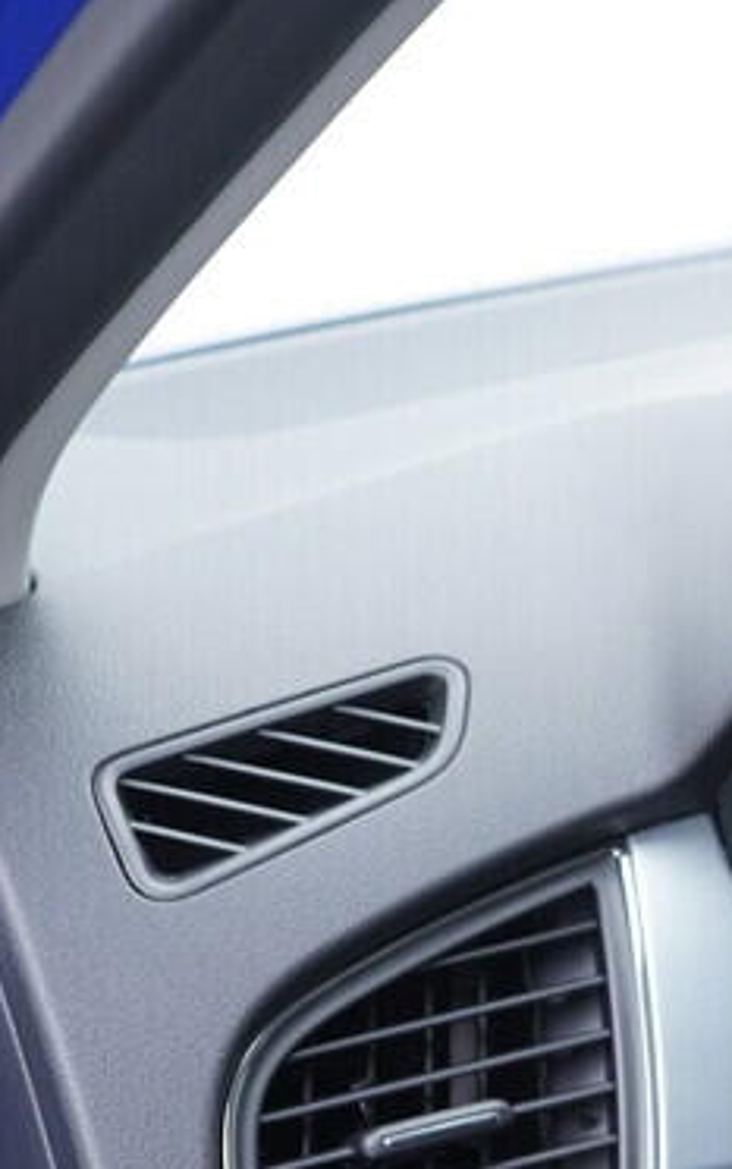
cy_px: 1070
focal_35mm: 101
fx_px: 3219
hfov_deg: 11.5
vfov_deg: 20.1
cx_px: 1527
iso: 250
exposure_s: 1/40
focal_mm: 24
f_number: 2.8
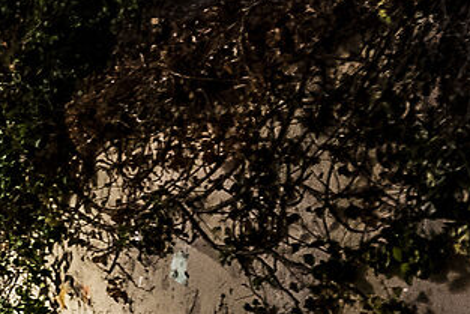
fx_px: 1202
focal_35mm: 92
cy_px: 367
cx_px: -399
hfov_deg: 17.5
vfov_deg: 14.5
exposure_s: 1/5
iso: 2000
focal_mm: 12
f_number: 2.8
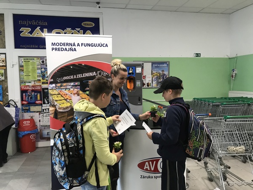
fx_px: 205
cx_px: 126
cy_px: 95
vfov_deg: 49.7
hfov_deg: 63.4
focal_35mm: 28
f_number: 1.8
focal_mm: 3.99
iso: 40
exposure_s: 1/33
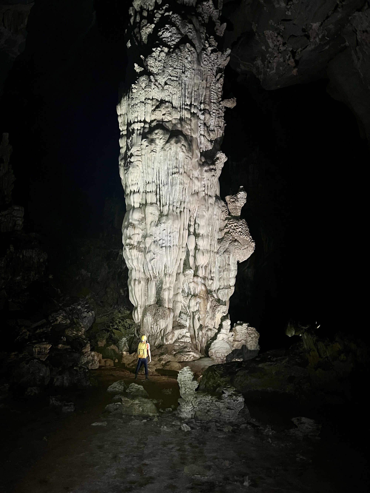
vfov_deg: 67.3
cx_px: 185
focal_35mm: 26
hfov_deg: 53.1
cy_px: 246
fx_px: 370
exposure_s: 1/30
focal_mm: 5.7
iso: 1000
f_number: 1.5
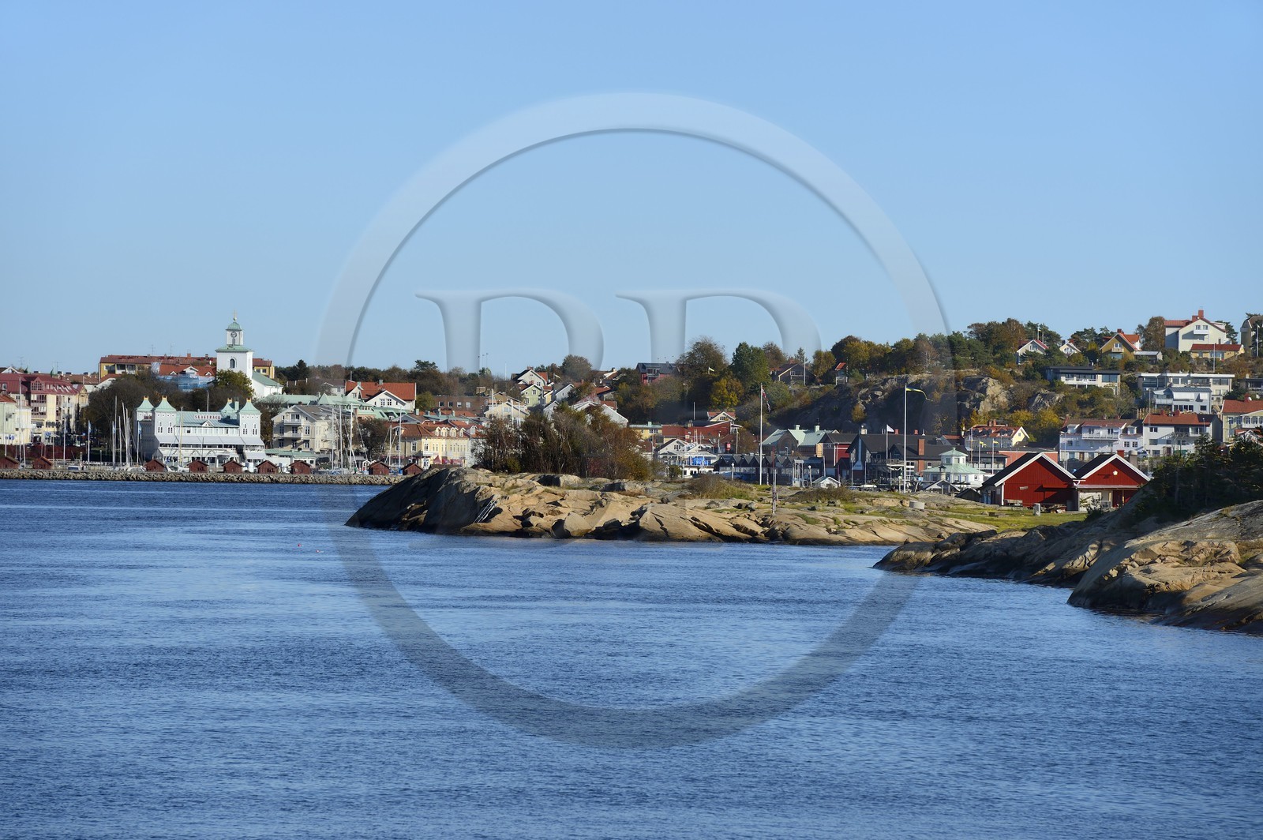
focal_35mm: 200
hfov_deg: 10.3
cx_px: 632
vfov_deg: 6.9
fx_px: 7011
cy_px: 420
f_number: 9
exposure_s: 1/500
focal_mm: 200
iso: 200
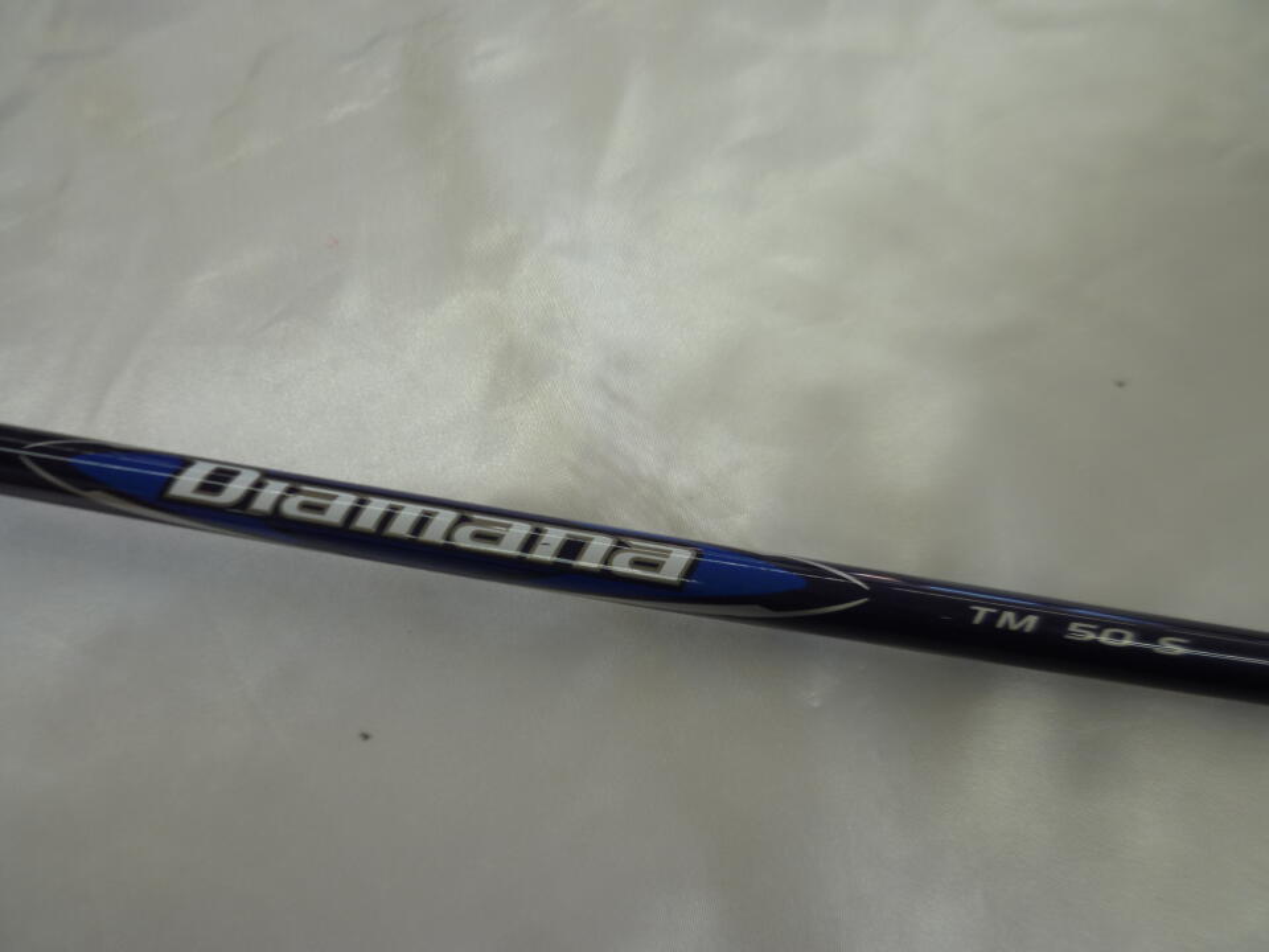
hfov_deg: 69.4
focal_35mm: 25
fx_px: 916
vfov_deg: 54.9
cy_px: 476
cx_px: 634
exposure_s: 1/80
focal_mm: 4.5
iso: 80
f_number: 2.8
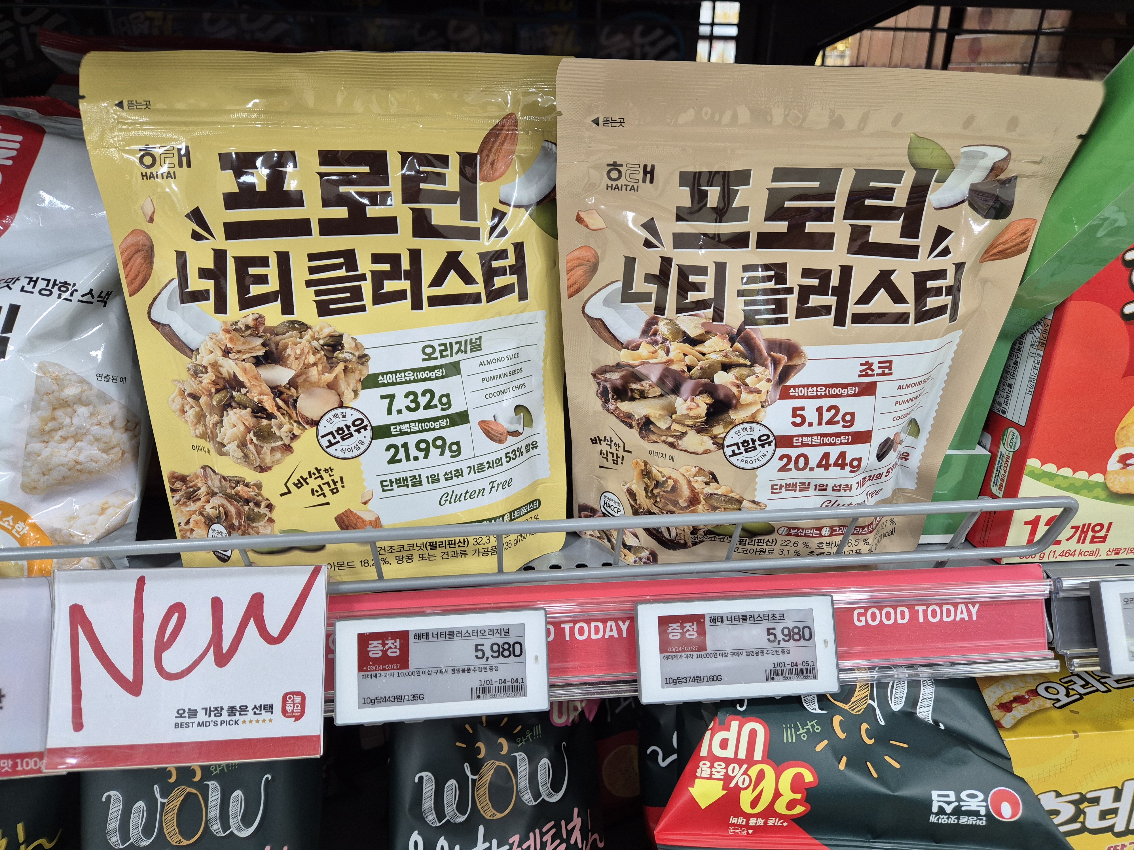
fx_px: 753
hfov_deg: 73.9
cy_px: 425
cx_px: 567
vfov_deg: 58.9
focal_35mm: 23
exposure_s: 1/120
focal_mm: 5.4
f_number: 1.8
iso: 160
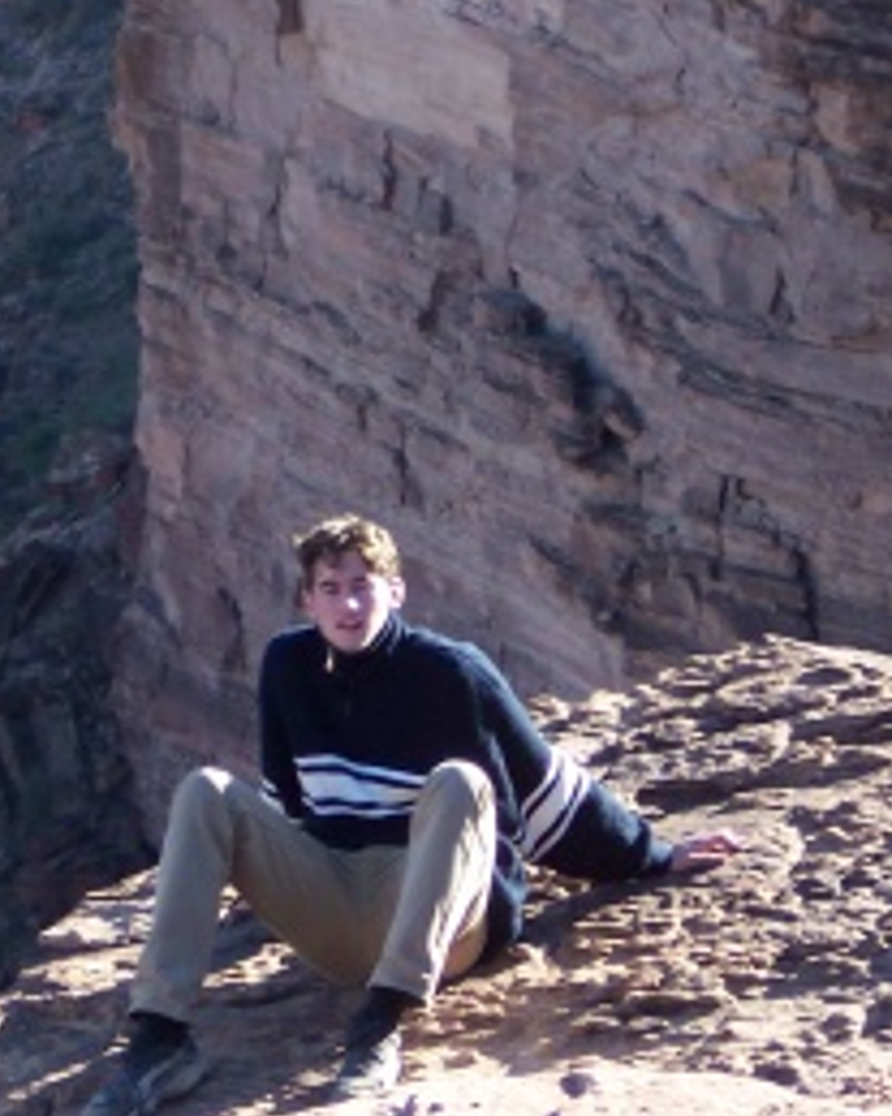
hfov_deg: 5.6
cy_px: 681
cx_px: 403
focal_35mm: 275
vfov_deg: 7.0
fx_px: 9080
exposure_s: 1/180
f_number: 4.8
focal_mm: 24
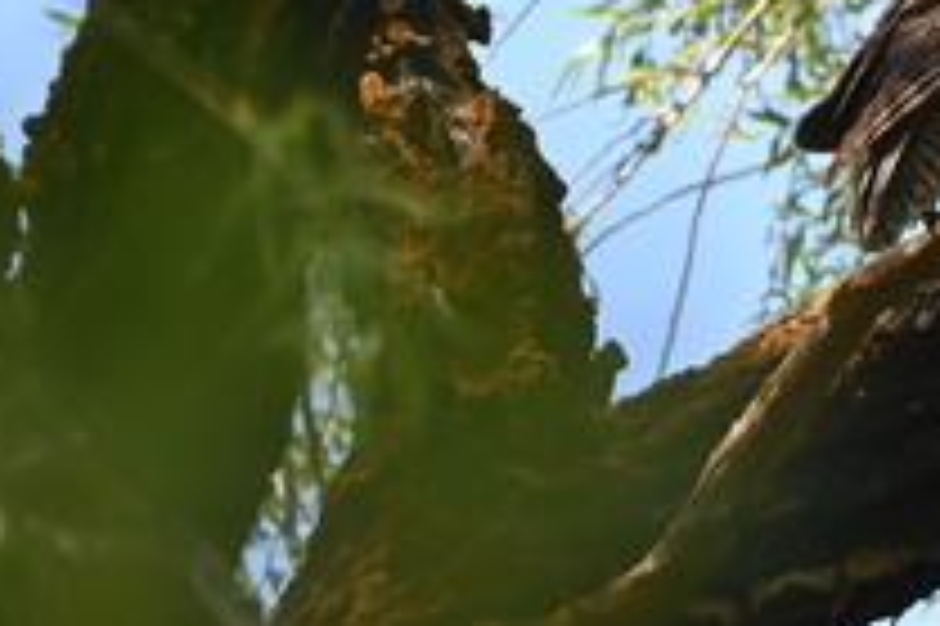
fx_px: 28986
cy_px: -68
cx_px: 1129
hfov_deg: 1.9
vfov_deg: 1.2
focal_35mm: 1111
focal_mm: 400
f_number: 8
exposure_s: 1/400
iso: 1250
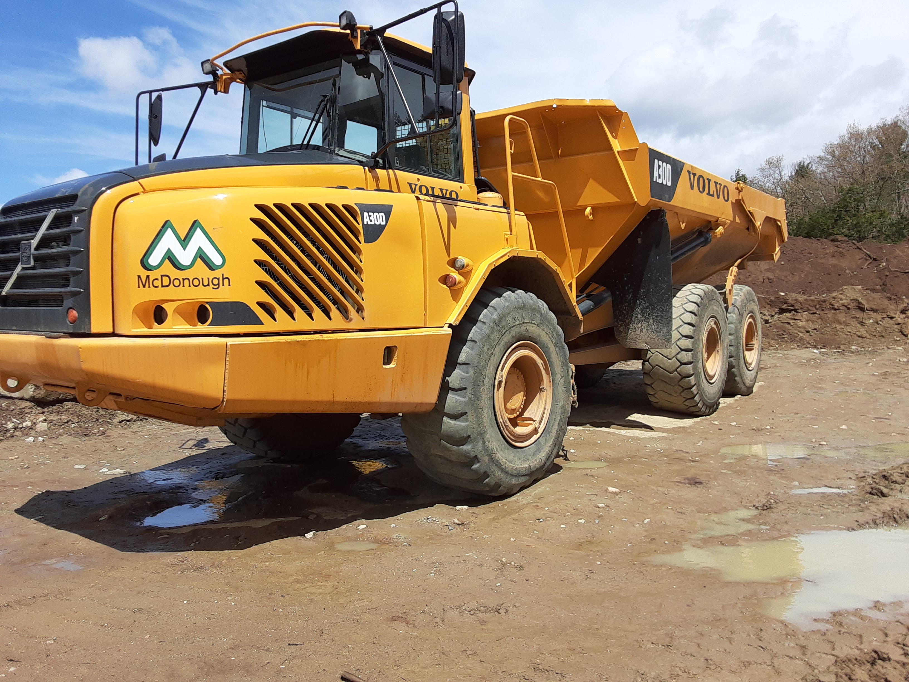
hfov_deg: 65.3
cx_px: 454
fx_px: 709
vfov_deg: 51.4
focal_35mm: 27
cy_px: 341
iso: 40
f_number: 1.9
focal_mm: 2.91
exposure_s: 1/2041
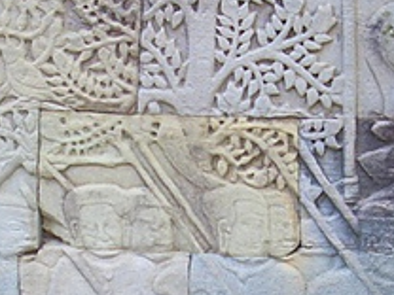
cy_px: 225
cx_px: 176
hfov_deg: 19.4
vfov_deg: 14.6
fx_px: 1150
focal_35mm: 101
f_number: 2.6
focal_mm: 5.8
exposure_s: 1/60
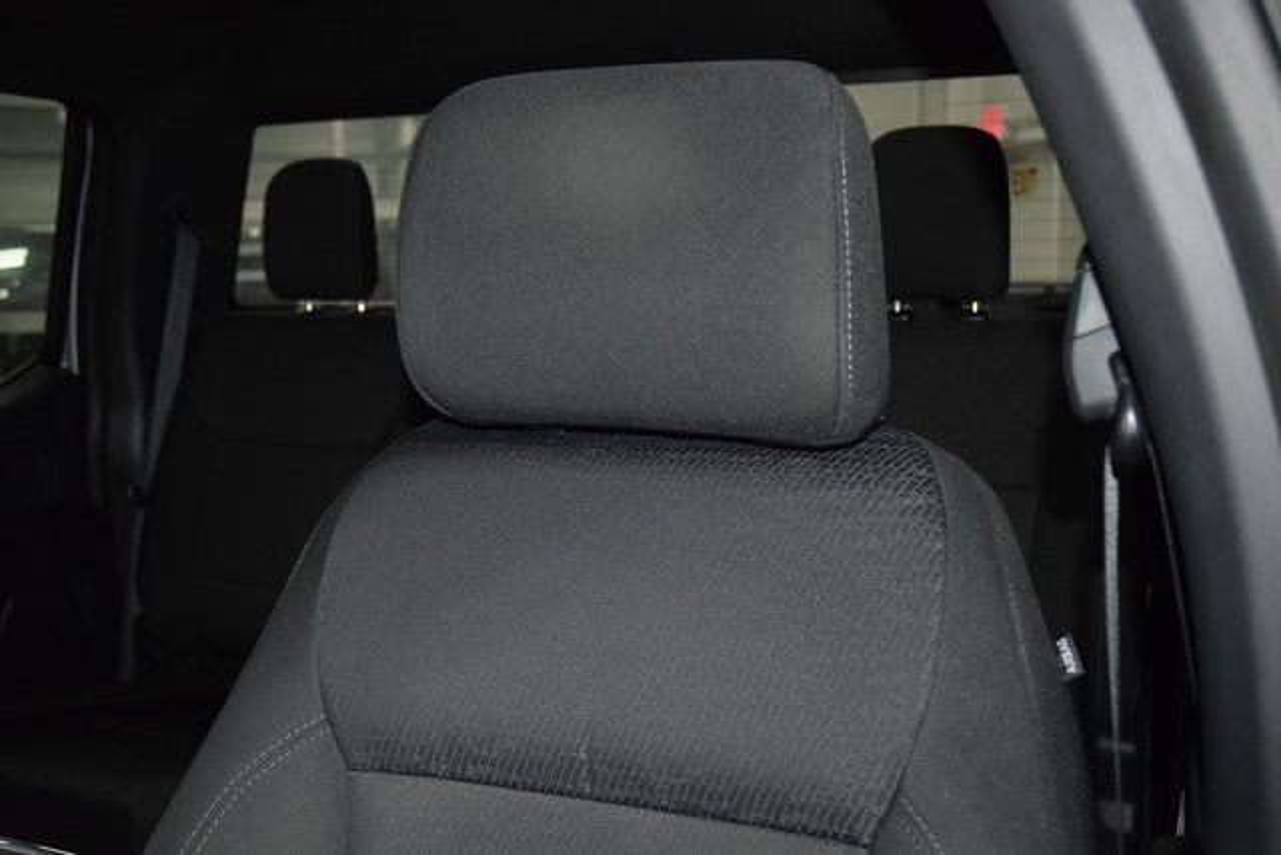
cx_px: 640
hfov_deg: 53.1
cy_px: 428
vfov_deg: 36.9
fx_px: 1281
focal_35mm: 36
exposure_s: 1/100
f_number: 3.8
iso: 3200
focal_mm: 24
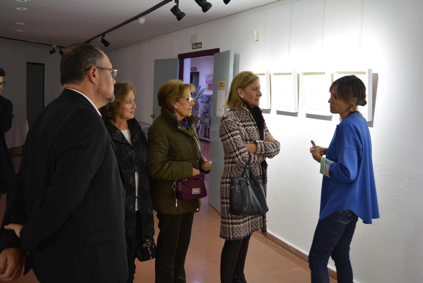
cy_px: 142
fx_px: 441
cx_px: 212
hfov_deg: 51.2
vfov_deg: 35.6
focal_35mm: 38
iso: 400
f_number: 4
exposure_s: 1/30
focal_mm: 25
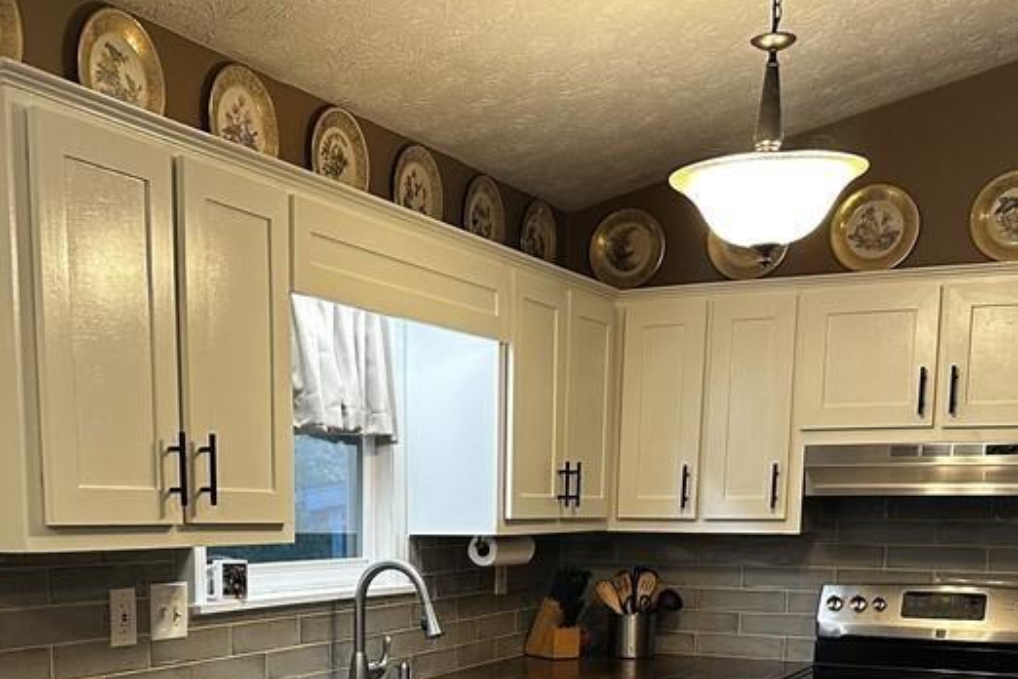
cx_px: 388
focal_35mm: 49
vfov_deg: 25.9
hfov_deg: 40.1
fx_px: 1386
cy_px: 706
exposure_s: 1/60
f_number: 1.78
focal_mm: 6.86
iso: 250
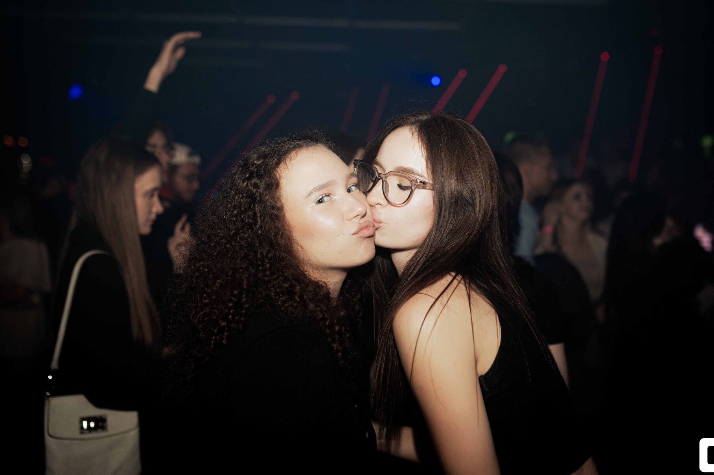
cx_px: 368
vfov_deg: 35.9
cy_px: 236
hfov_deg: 51.9
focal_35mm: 37
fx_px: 733
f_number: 2.5
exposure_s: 1/200
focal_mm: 35
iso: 400
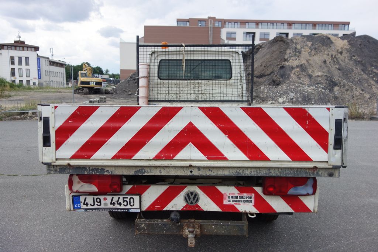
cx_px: 189
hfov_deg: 65.5
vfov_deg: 46.4
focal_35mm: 28
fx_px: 294
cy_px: 126
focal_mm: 10.4
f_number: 2
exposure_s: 1/2000
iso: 125
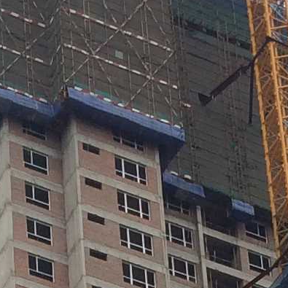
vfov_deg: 7.0
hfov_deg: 8.0
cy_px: 941
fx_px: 2061
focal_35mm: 219
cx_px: 31
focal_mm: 4.12
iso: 32
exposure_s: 1/241
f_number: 2.2
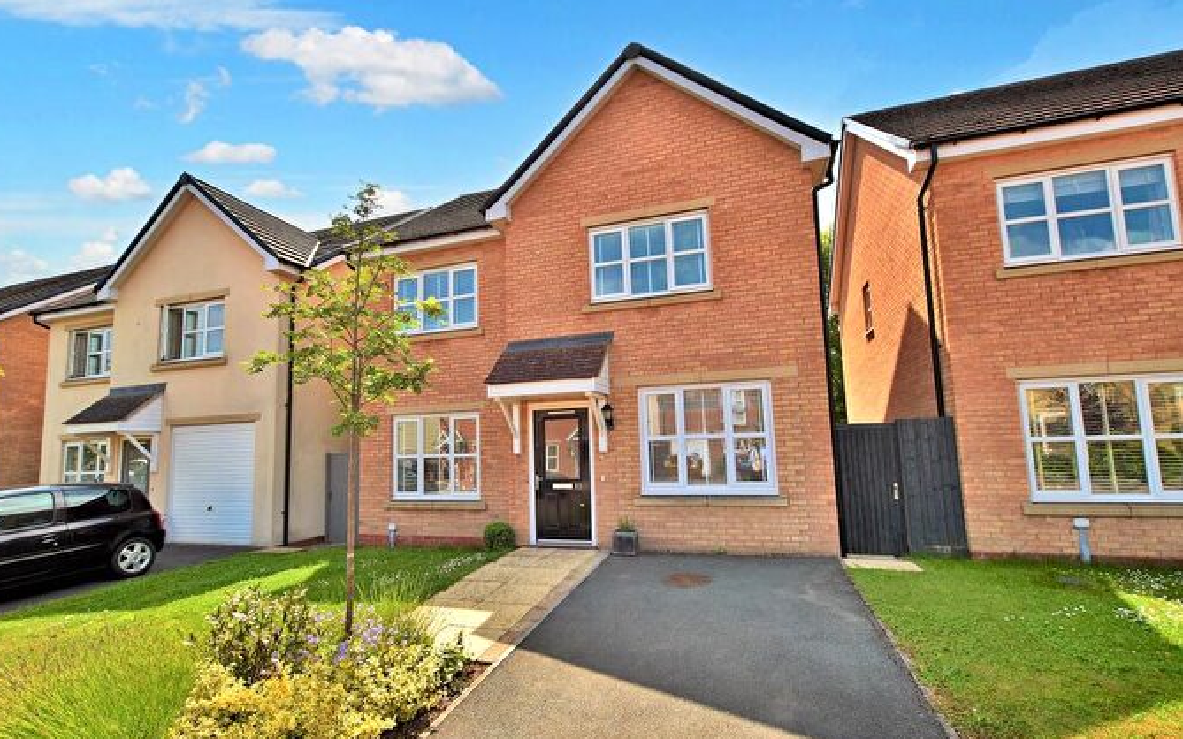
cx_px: 568
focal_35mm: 16
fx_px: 516
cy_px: 385
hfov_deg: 97.8
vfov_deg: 71.2
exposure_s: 1/200
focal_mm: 10
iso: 100
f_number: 7.1
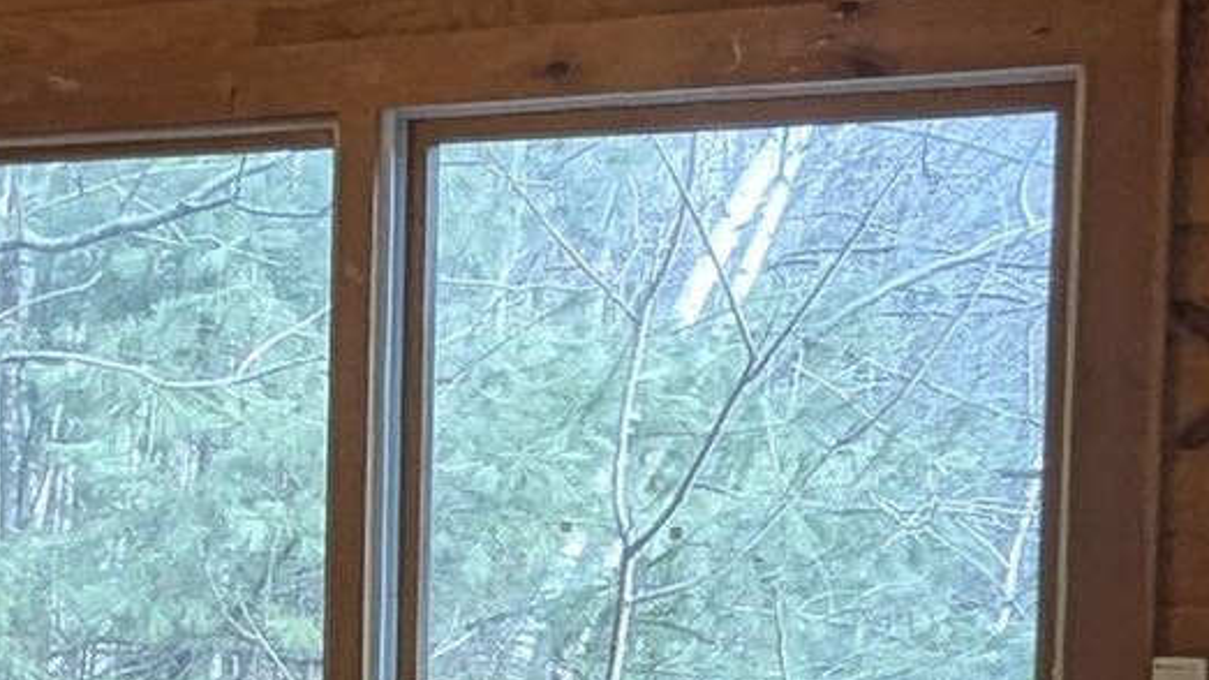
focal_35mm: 83
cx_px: -504
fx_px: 2660
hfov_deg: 22.1
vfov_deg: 14.4
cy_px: 583
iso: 66
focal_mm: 1.95
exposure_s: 1/60
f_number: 2.2
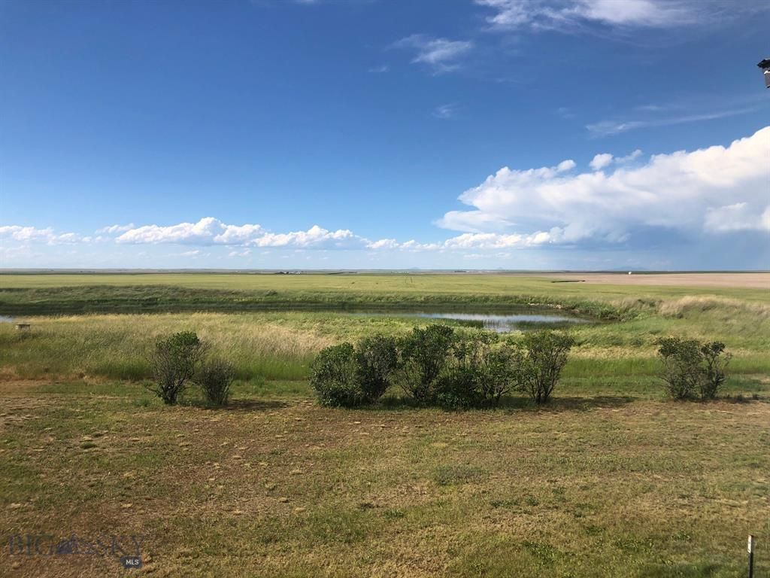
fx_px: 623
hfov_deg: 63.4
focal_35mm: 28
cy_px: 289
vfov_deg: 49.7
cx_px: 385
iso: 20
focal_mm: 3.99
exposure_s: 1/3040
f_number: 1.8
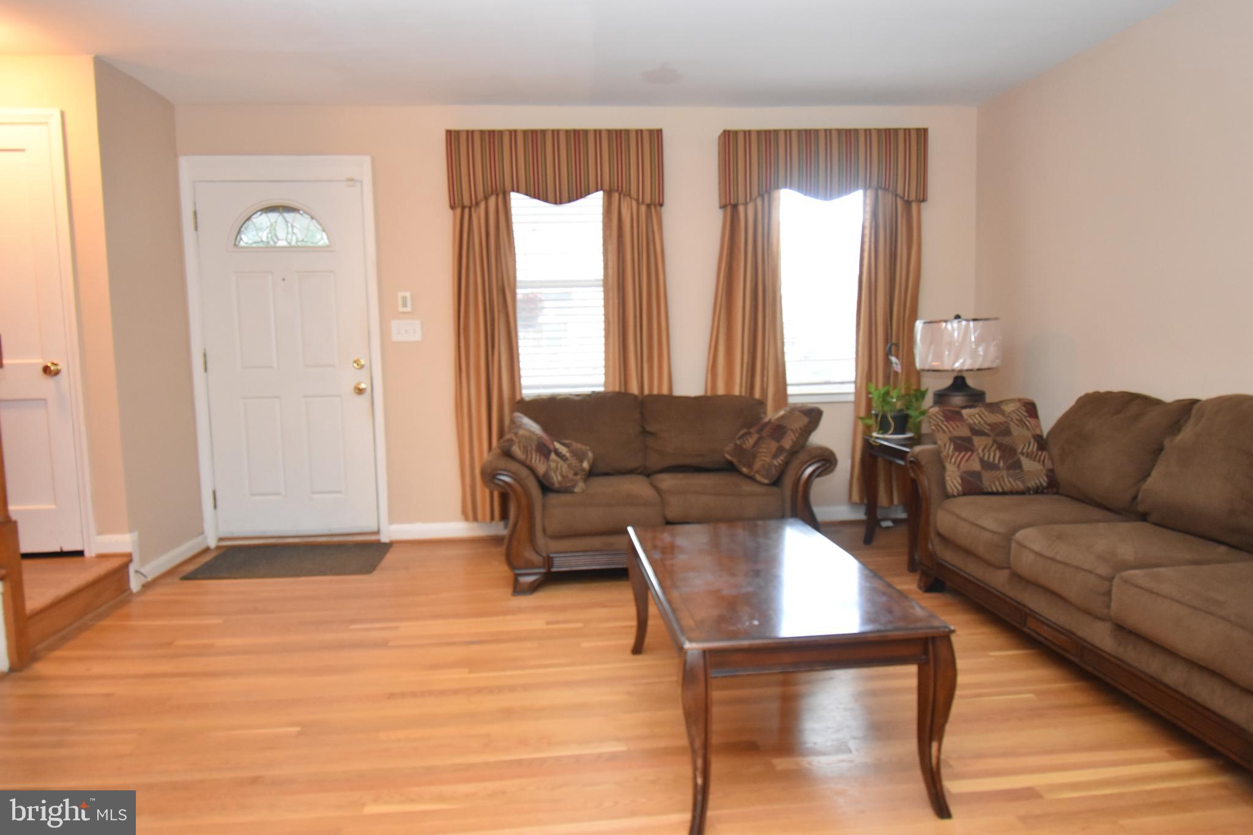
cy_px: 418
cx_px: 626
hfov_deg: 77.3
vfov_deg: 56.1
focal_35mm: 22
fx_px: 783
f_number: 5.3
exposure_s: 1/80
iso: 1600
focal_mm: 15
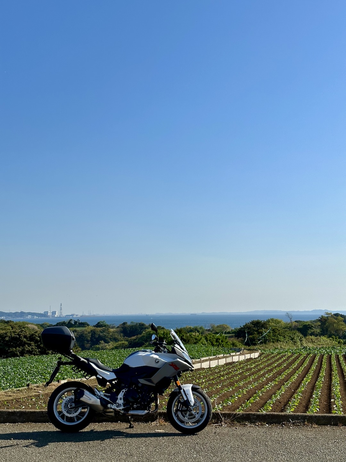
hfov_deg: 30.3
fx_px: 640
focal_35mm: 48
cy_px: 231
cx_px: 173
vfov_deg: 39.7
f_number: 1.78
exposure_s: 1/8197
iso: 64
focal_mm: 6.86
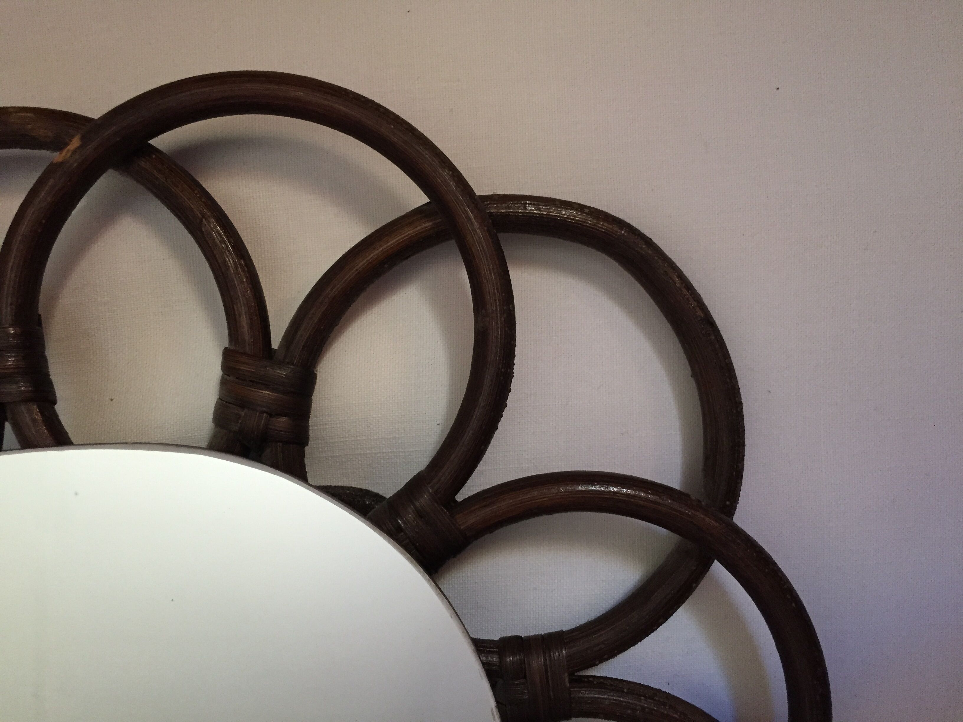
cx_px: 482
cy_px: 361
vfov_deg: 48.2
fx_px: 807
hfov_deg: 61.7
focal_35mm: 29
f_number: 2.2
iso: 200
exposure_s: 1/30
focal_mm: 4.15
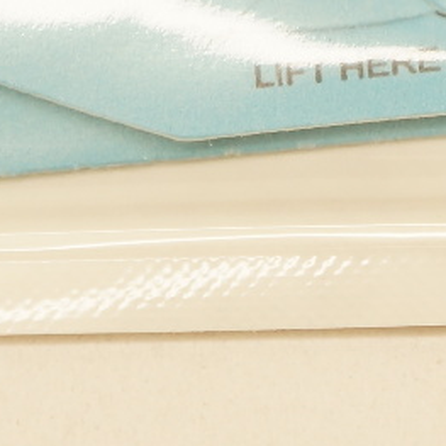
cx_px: 449
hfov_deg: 4.1
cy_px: -145
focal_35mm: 426
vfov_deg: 4.1
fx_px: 6204
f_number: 6.3
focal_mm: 55
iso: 400
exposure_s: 1/80
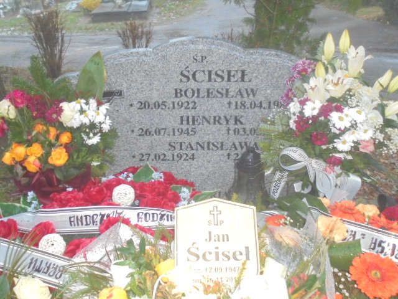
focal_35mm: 38
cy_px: 150
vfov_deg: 37.7
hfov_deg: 49.0
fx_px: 437
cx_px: 199
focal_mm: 6.9
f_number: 4.2
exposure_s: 1/15
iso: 400
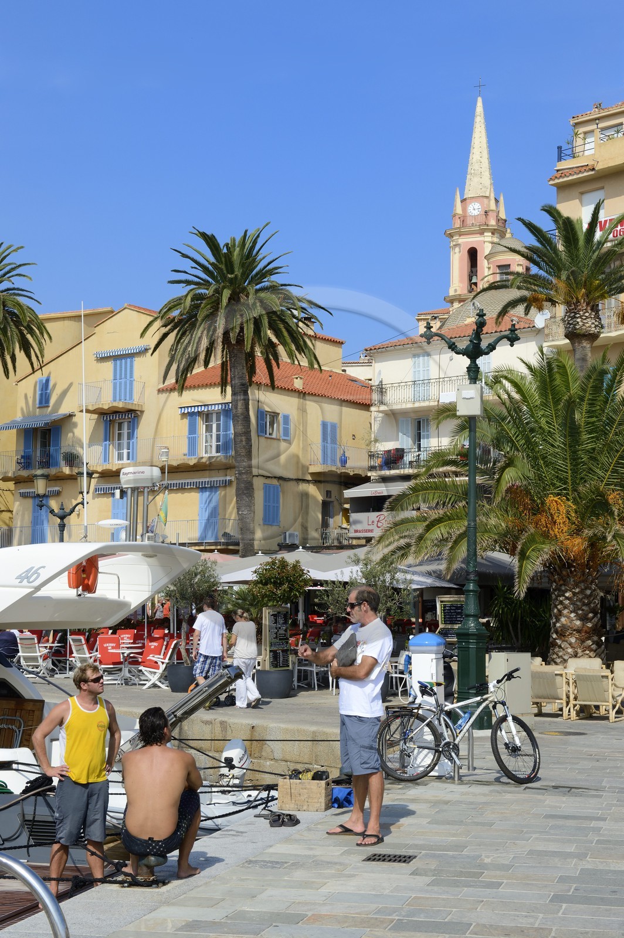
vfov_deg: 35.7
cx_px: 312
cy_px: 469
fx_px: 1458
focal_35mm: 56
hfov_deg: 24.2
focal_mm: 56
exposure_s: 1/200
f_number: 14
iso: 200
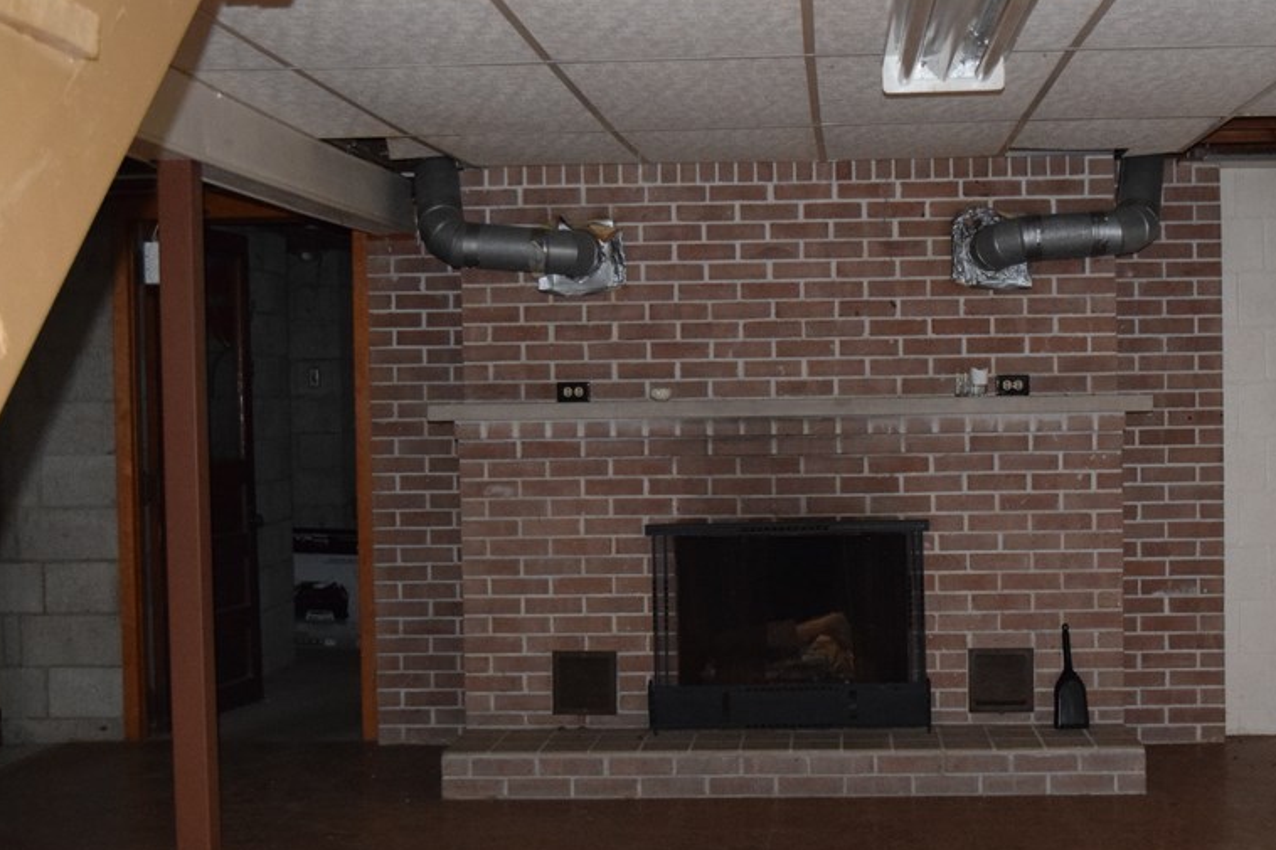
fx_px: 1903
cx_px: 774
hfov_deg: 36.9
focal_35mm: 54
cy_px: 458
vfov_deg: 25.2
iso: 3200
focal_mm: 25
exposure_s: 1/60
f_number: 4
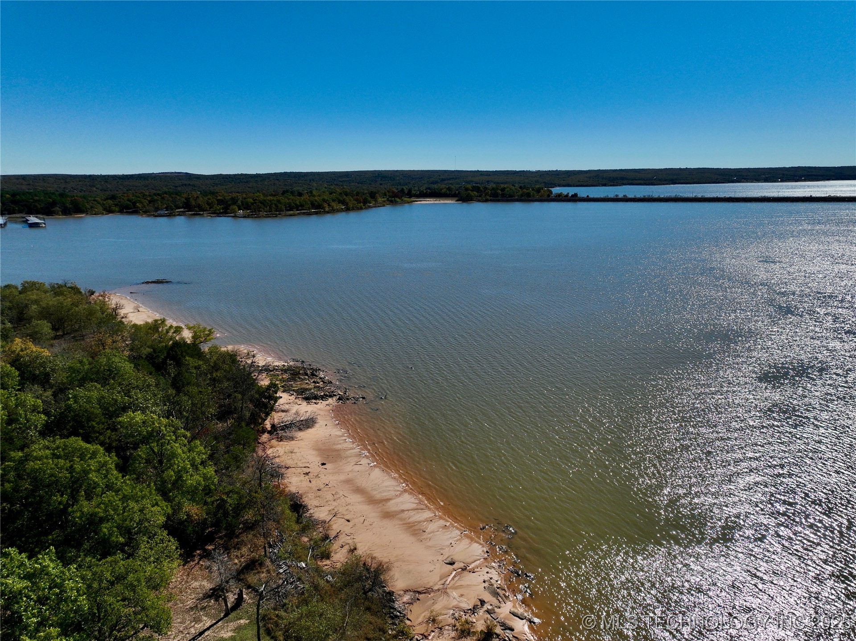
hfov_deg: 71.6
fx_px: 593
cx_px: 428
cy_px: 320
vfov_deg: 56.8
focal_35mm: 24
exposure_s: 1/8000
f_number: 2.8
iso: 240
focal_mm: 12.29
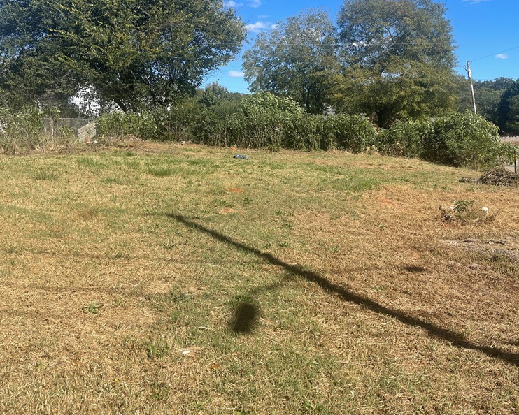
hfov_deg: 51.4
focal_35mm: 35
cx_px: 295
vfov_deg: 42.0
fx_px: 538
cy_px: 162
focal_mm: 5.1
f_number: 1.6
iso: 32
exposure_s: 1/2717
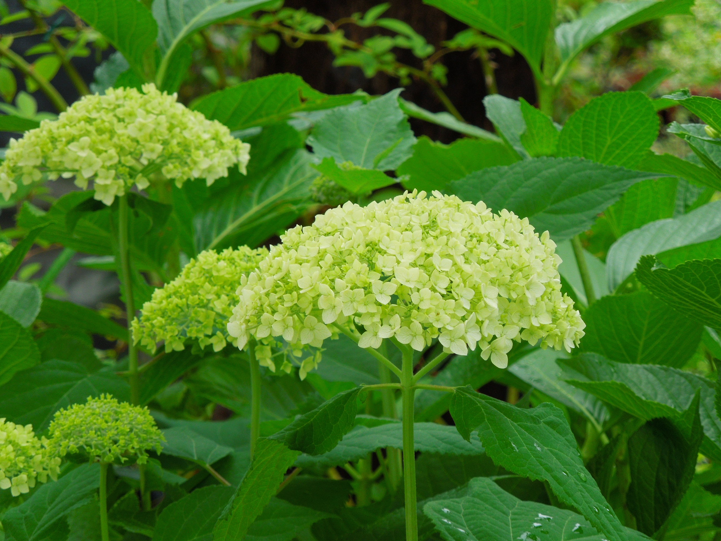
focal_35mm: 191
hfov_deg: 10.4
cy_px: 270
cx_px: 360
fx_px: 3978
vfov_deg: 7.8
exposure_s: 1/100
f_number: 5
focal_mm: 34.4
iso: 160
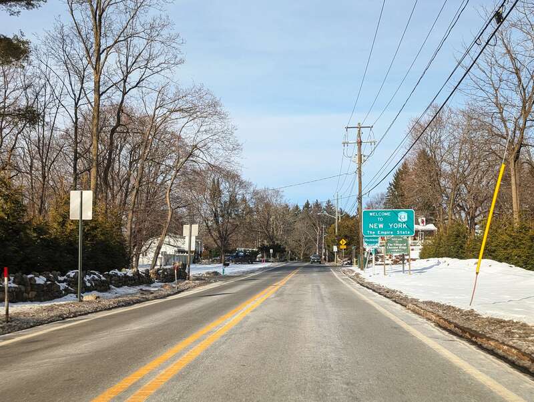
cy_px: 201
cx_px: 267
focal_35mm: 24
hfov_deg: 71.5
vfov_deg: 56.9
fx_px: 371
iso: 21
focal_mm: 6.9
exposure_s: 1/565
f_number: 1.68
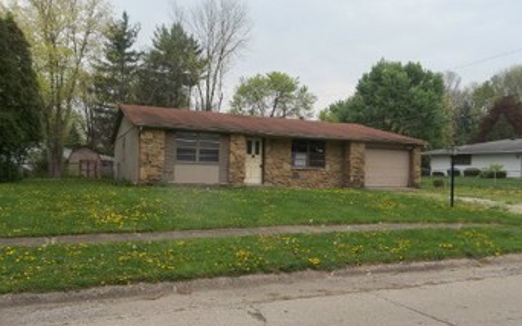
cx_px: 259
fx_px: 413
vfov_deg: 43.2
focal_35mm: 29
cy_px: 171
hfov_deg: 64.6
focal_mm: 4.9
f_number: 3.5
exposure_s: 1/320
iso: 80
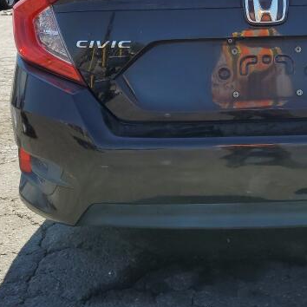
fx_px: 522
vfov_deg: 32.3
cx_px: 254
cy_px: 85
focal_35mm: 52
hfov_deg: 31.8
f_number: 1.5
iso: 50
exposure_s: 1/1667
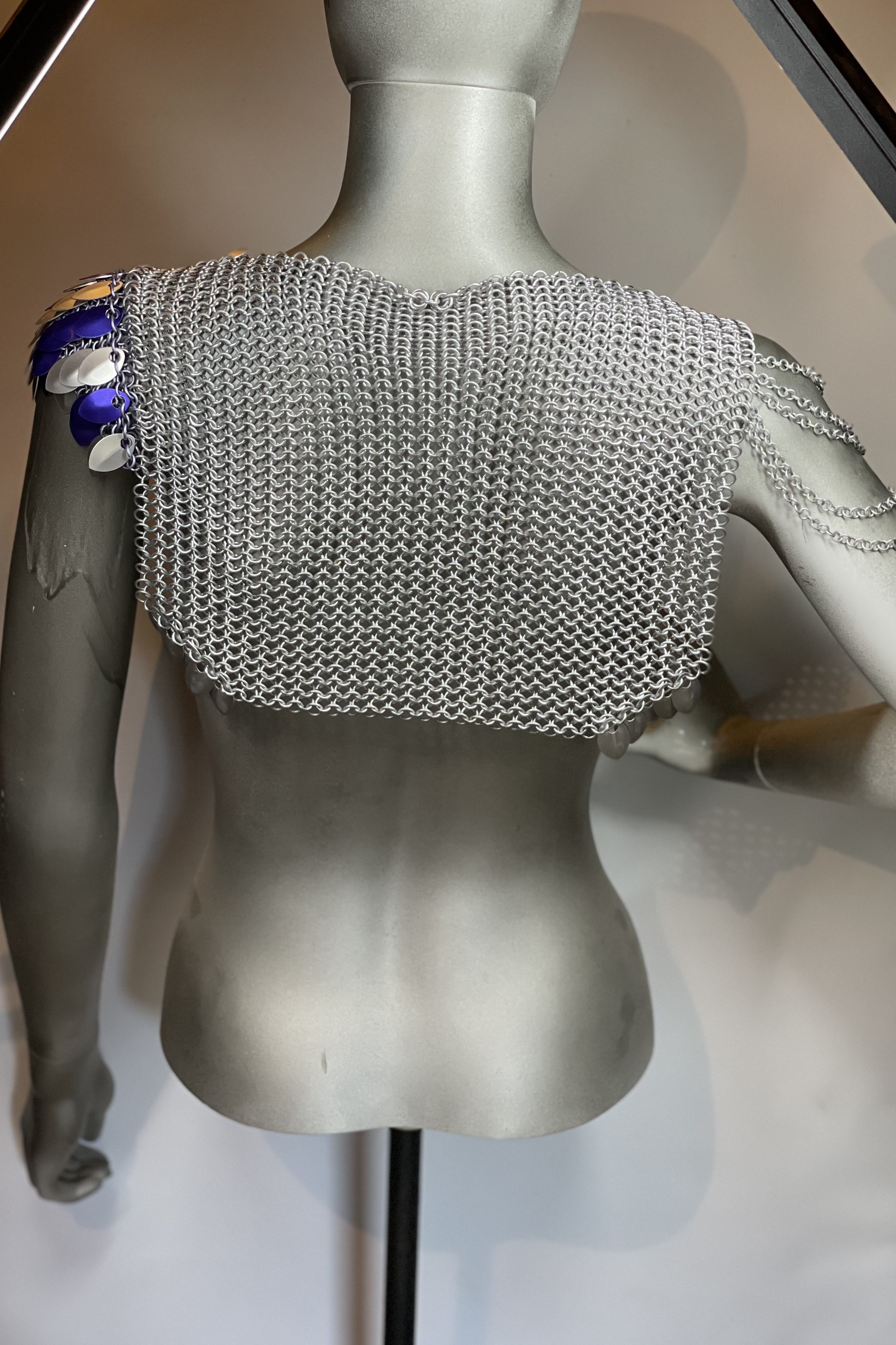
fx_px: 2501
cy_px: 674
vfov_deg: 30.1
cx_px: 444
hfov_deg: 20.3
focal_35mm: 67
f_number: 2.2
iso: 250
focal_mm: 7.5
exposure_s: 1/120
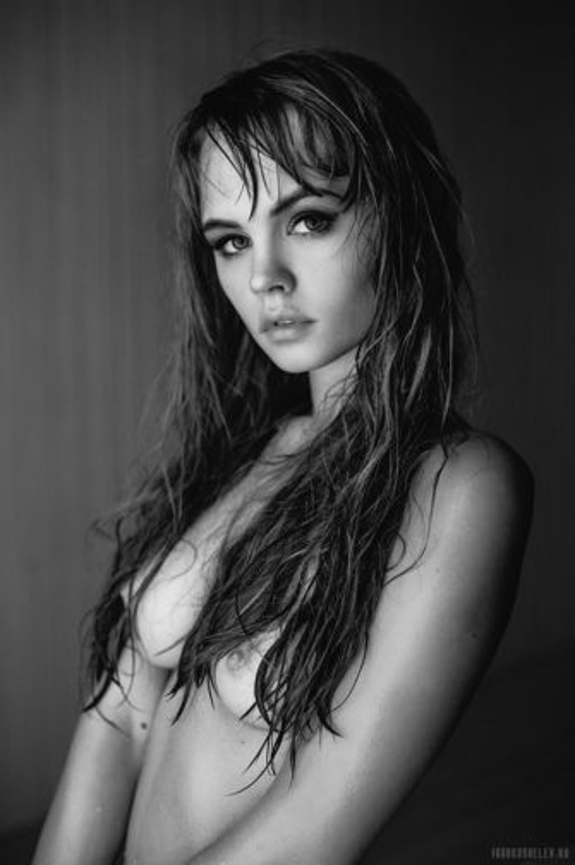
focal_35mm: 35
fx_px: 840
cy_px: 432
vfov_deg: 54.5
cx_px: 288
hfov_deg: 37.8
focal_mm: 35
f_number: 2.5
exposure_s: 1/100
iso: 400
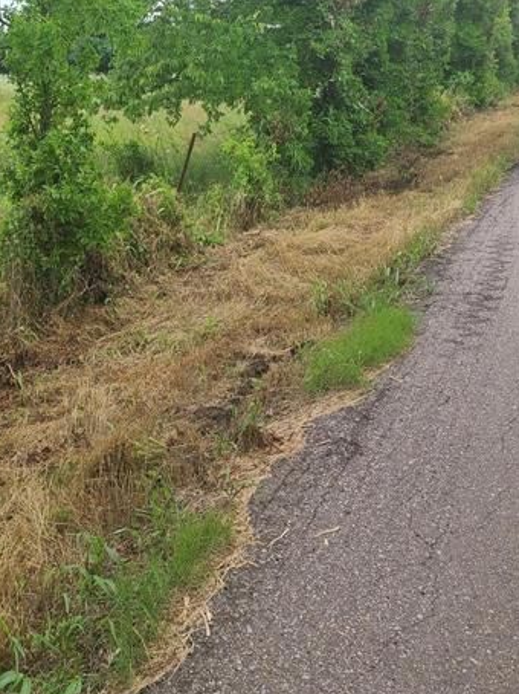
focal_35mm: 44
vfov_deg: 42.5
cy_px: 243
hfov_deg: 32.0
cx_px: 108
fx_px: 880
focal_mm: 5.4
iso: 40
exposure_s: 1/1041
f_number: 1.8
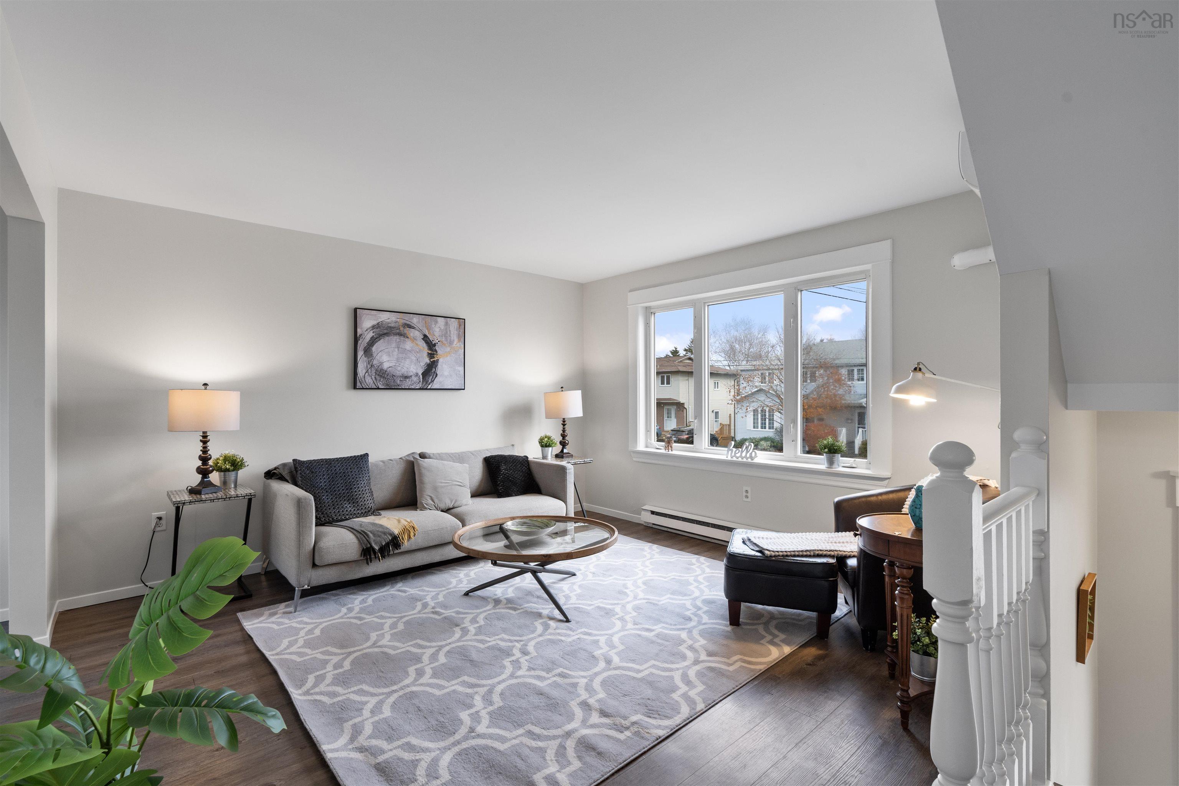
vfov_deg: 73.7
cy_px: 393
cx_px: 590
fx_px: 524
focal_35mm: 16
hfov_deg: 96.7
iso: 400
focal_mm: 16
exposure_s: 1/13
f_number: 8
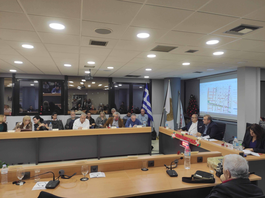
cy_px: 99
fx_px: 191
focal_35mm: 25
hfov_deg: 69.4
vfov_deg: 54.9
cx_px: 132
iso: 220
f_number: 1.79
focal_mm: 4.74
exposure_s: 1/33
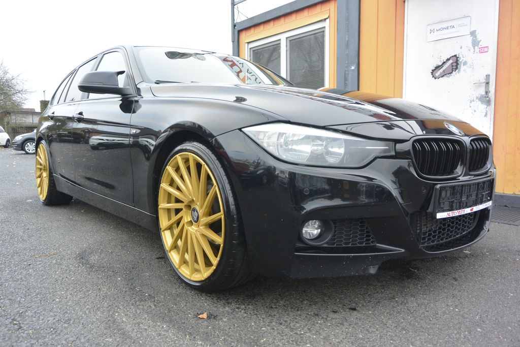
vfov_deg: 47.9
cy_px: 174
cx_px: 260
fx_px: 390
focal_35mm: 27
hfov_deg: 67.4
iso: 400
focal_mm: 10
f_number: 3.5
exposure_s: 1/80
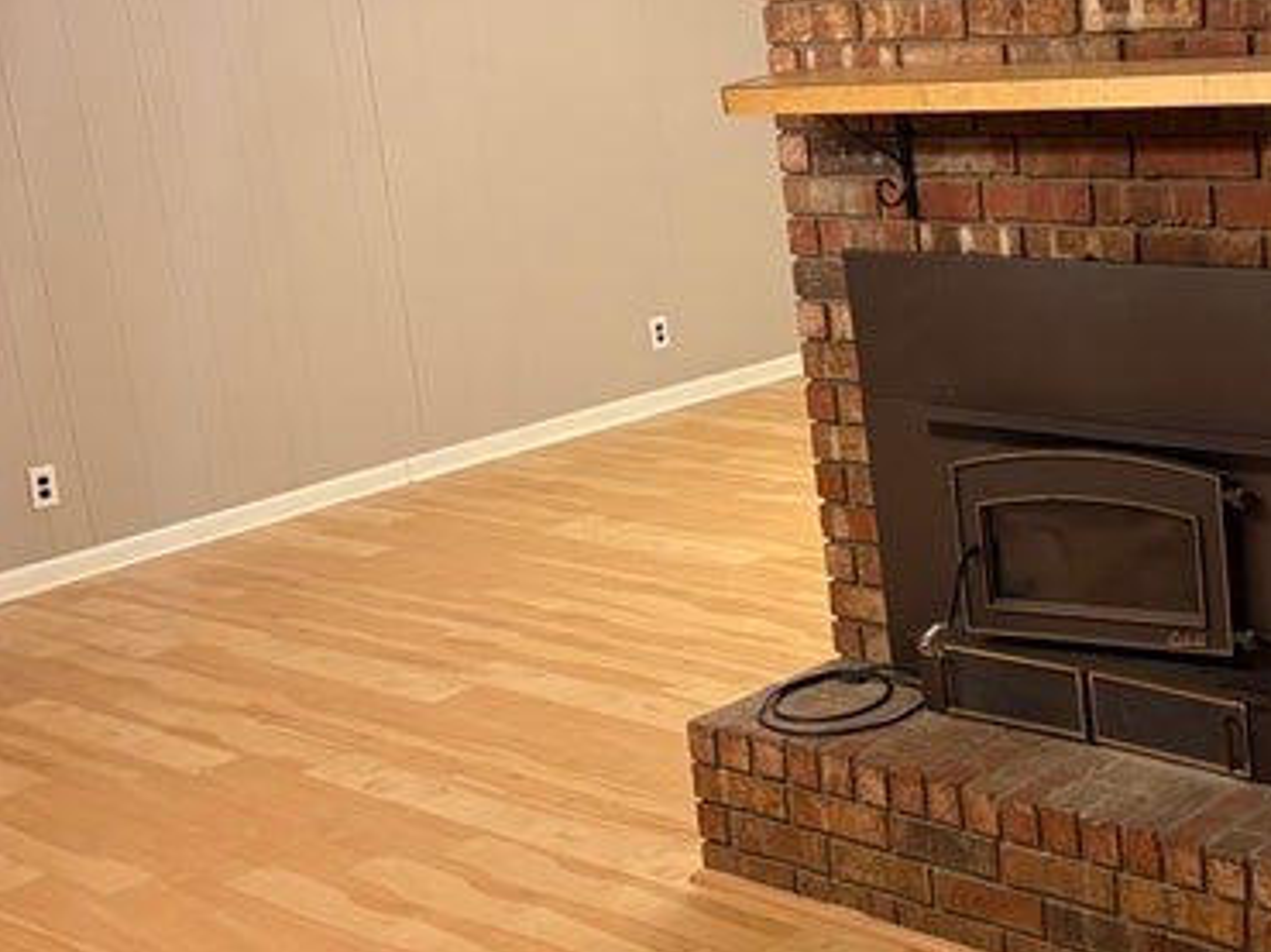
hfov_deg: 31.1
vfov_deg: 24.4
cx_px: 1077
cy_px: 488
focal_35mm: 60
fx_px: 2202
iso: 320
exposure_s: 1/60
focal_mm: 5.96
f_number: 1.6
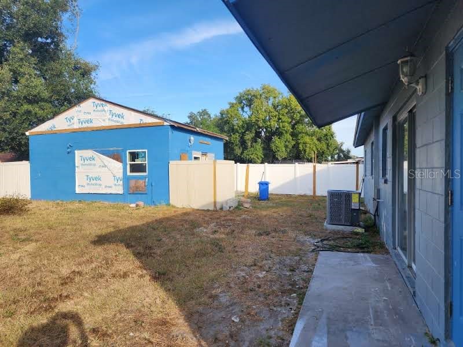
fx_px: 308
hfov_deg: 73.9
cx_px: 232
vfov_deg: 58.9
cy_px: 174
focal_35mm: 23
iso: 12
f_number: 1.8
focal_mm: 6.4
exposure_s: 1/452
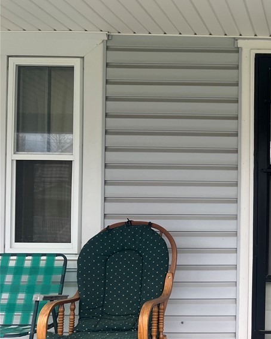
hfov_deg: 29.2
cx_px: 306
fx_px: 461
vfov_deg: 40.0
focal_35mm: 46
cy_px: 216
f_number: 1.5
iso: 50
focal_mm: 5.7
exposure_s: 1/853
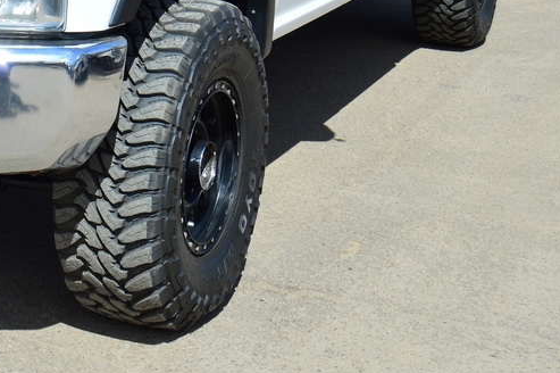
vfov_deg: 15.6
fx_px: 1309
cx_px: -43
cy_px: -69
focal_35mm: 84
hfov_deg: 22.9
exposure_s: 1/400
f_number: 7.1
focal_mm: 23
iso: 100
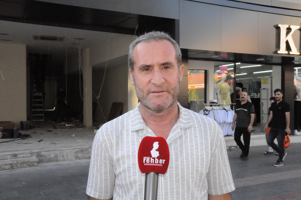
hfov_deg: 43.7
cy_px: 100
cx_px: 150
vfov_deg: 29.8
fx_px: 376
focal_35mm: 45
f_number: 20
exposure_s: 1/200
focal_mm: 30
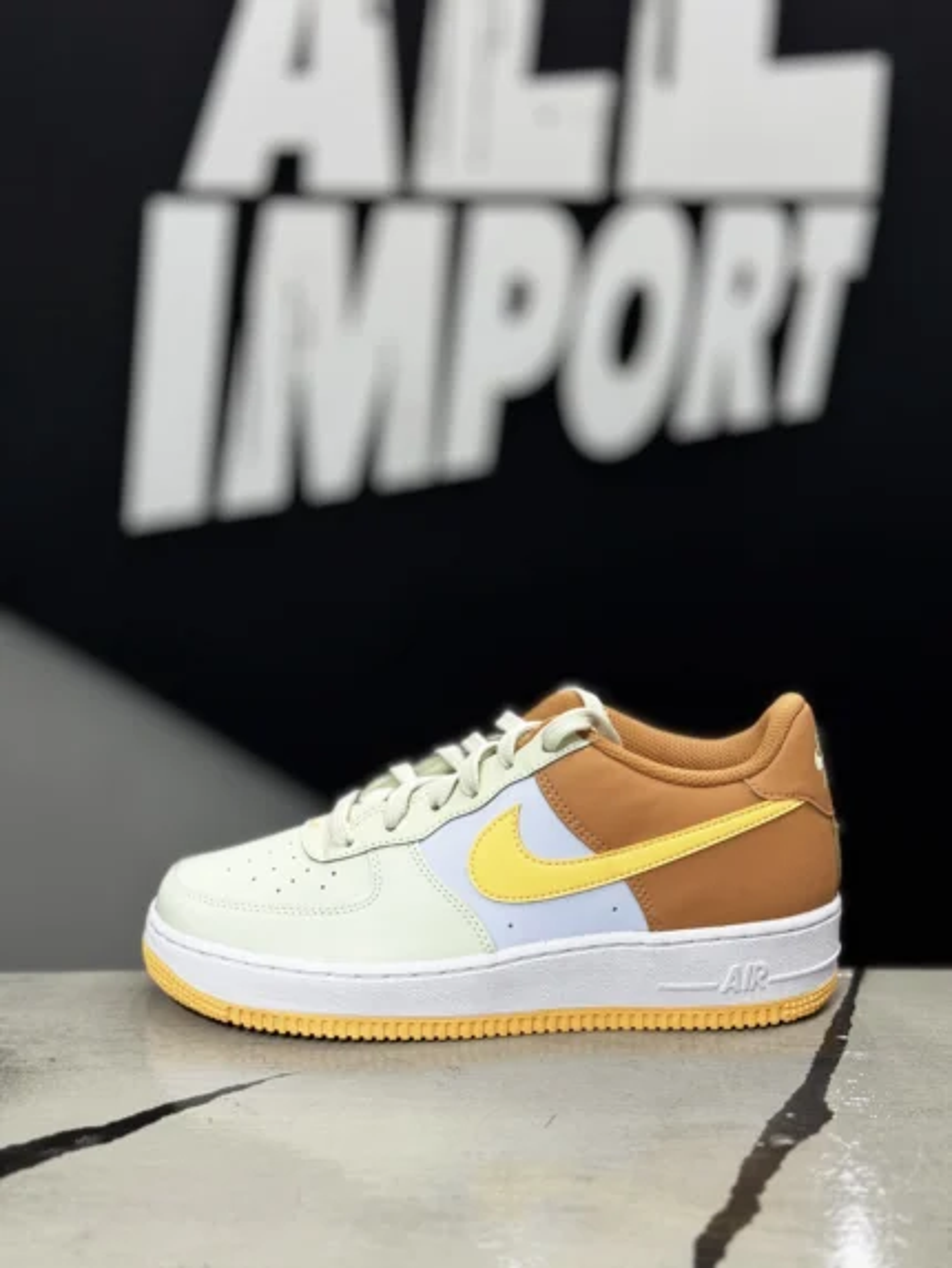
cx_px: 476
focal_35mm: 48
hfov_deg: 30.3
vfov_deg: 39.6
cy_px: 634
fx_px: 1759
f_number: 1.78
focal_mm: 6.76
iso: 200
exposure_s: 1/60
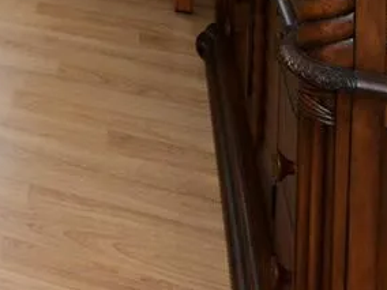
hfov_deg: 23.0
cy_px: -336
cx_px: -236
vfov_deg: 16.1
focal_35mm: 63
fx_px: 704
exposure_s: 1/250
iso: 320
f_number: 9
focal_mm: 14
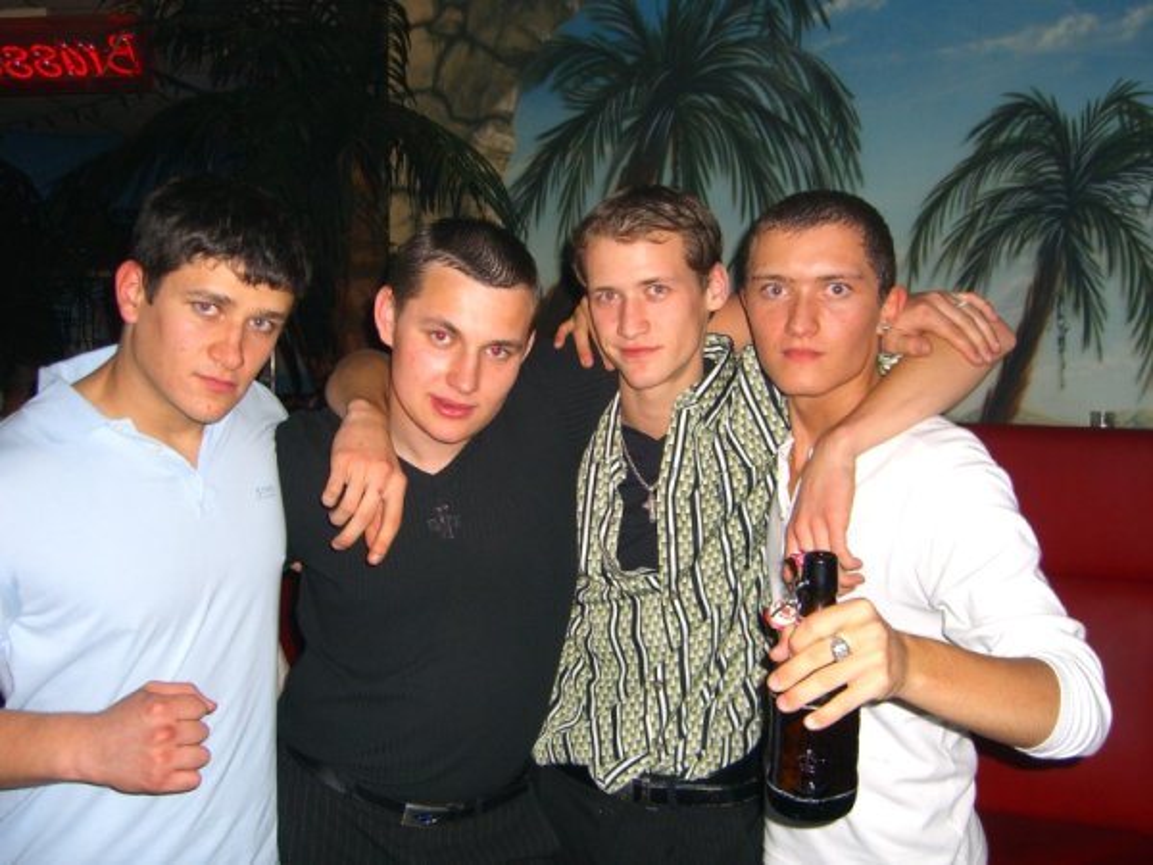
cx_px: 576
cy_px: 432
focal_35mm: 38
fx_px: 1266
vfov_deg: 37.7
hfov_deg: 49.0
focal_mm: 7.9
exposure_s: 1/60
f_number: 2.8
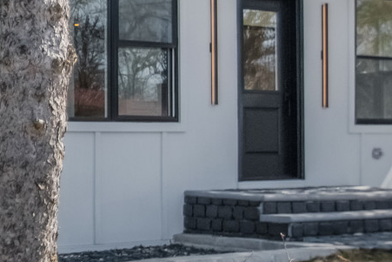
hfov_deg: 22.8
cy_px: 28
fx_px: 860
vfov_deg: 17.1
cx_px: -120
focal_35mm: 79
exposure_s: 1/5000
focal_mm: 15
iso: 400
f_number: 8
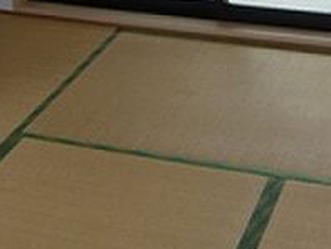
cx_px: 173
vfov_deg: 15.1
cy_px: -119
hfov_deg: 21.5
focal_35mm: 91
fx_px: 871
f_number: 2.8
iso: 100
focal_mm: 4.6
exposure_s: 1/160
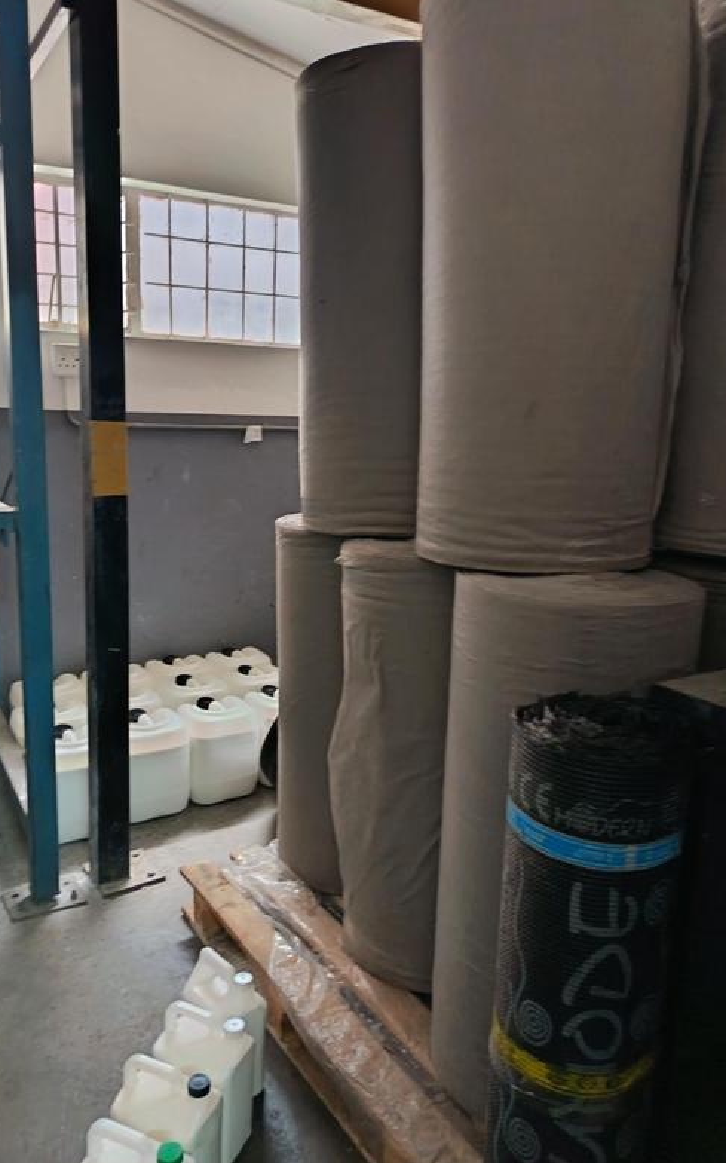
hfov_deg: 47.5
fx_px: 824
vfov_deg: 70.4
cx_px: 316
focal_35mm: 26
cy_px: 582
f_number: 1.75
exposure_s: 1/33.3
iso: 2850
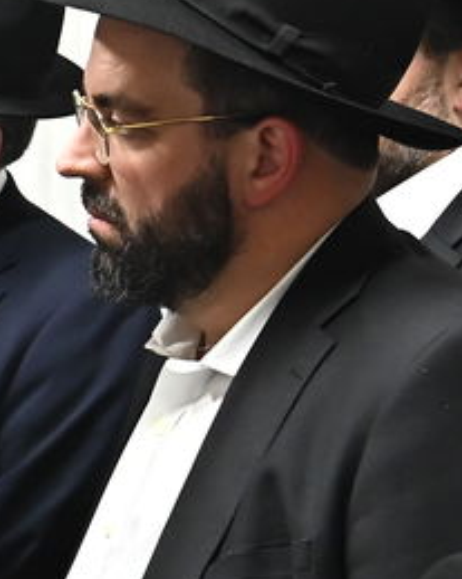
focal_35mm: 152
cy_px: 651
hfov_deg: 9.3
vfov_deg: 12.5
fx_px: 2599
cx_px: -560
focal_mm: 30
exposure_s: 1/200
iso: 3200
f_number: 4
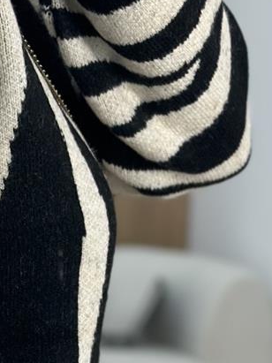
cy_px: 356
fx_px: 1960
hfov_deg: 7.9
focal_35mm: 187
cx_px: 35
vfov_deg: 10.5
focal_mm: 6.86
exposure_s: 1/100
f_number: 1.78
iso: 64
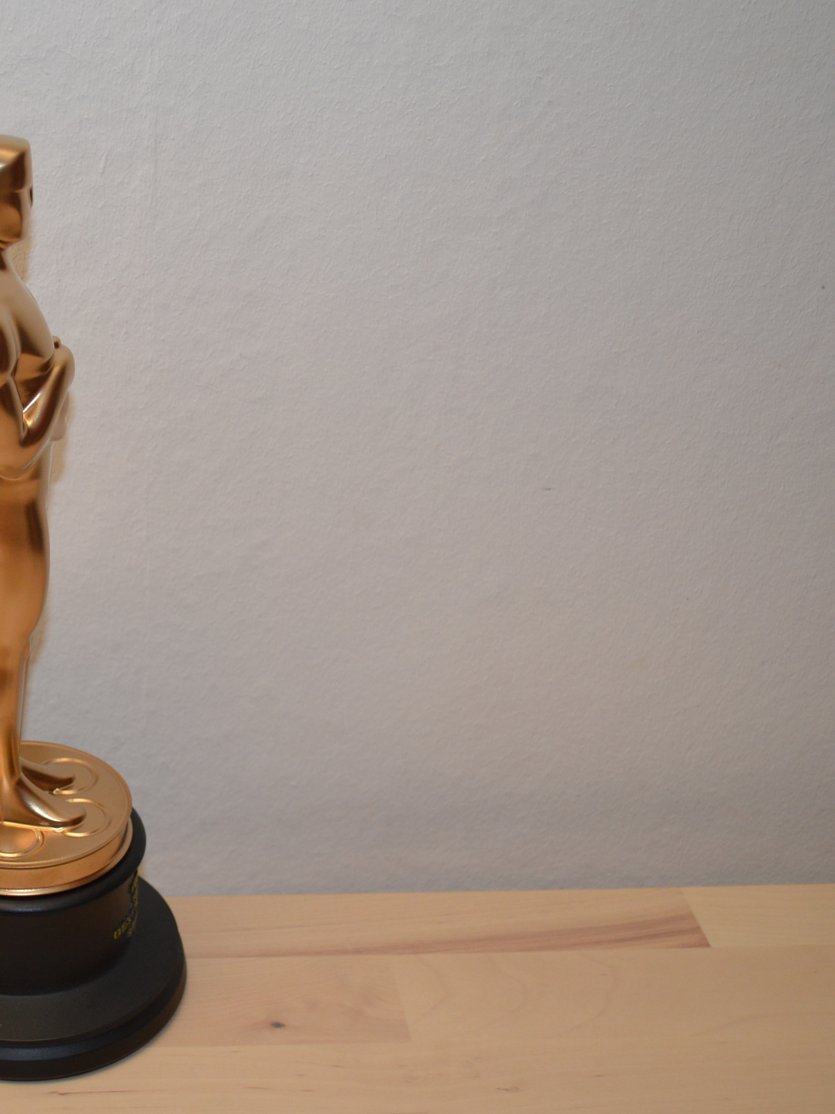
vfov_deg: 33.8
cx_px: 0
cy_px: 558
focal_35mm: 57
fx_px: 1833
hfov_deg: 24.5
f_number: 4.2
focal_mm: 26
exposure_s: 1/60
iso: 800
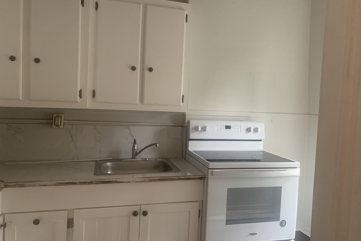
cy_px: 122
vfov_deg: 46.4
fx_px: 281
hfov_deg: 65.5
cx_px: 185
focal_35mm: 28
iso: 400
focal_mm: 4.25
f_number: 1.8
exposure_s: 1/45
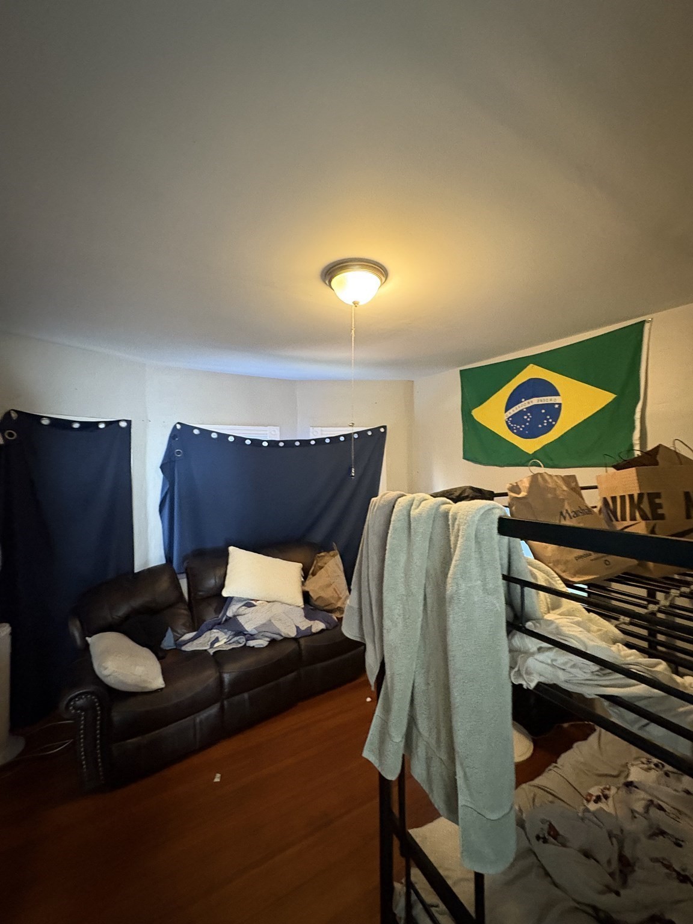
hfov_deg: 85.7
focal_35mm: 14
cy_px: 462
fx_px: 374
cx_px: 346
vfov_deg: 102.1
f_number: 2.2
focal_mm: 2.22
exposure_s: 1/40
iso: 800
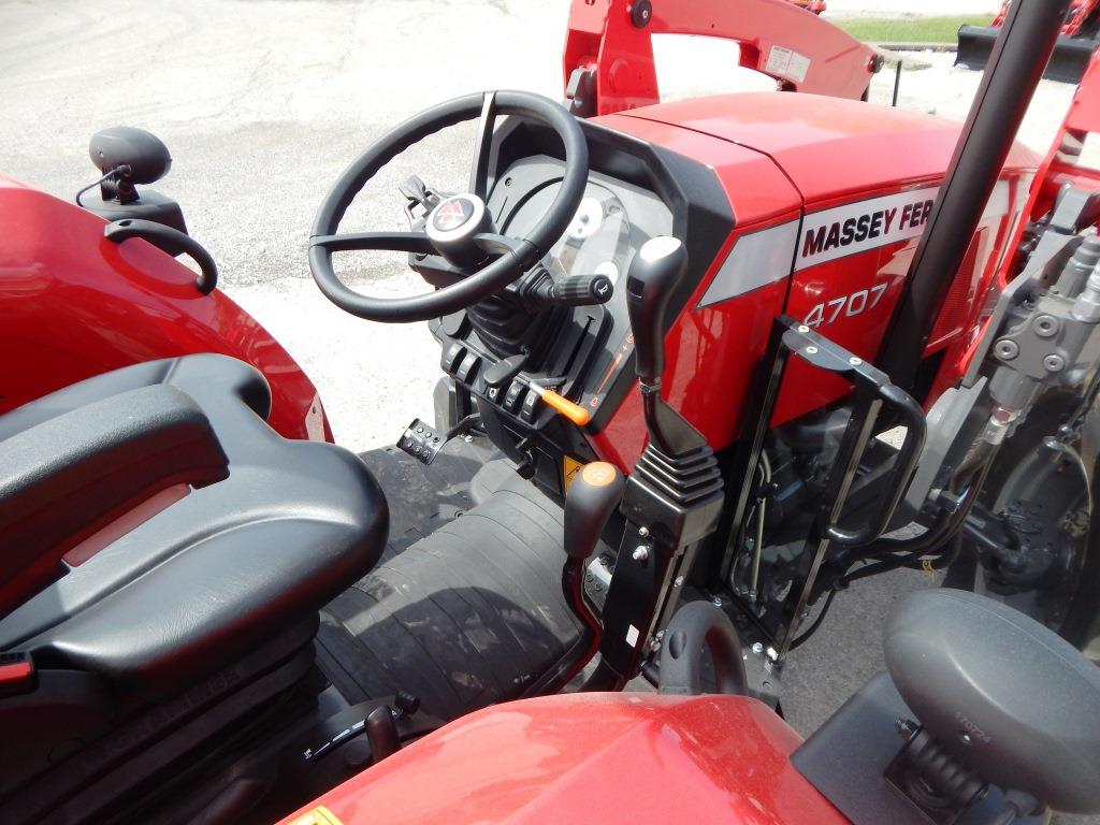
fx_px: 699
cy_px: 412
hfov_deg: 76.4
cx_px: 550
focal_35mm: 22
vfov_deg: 61.1
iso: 125
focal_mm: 4
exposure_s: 1/640
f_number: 3
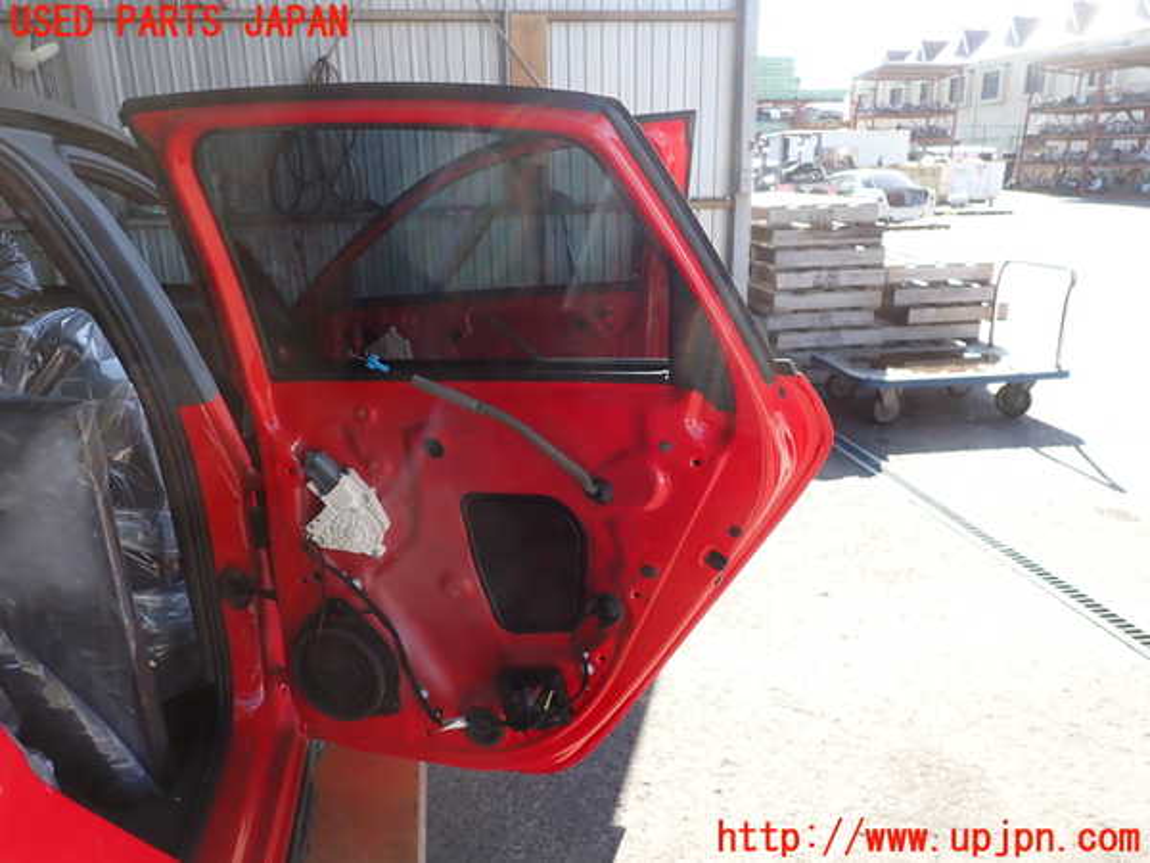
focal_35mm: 25
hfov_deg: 69.4
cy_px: 432
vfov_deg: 54.9
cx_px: 575
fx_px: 831
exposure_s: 1/250
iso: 100
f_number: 2.8
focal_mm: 4.5
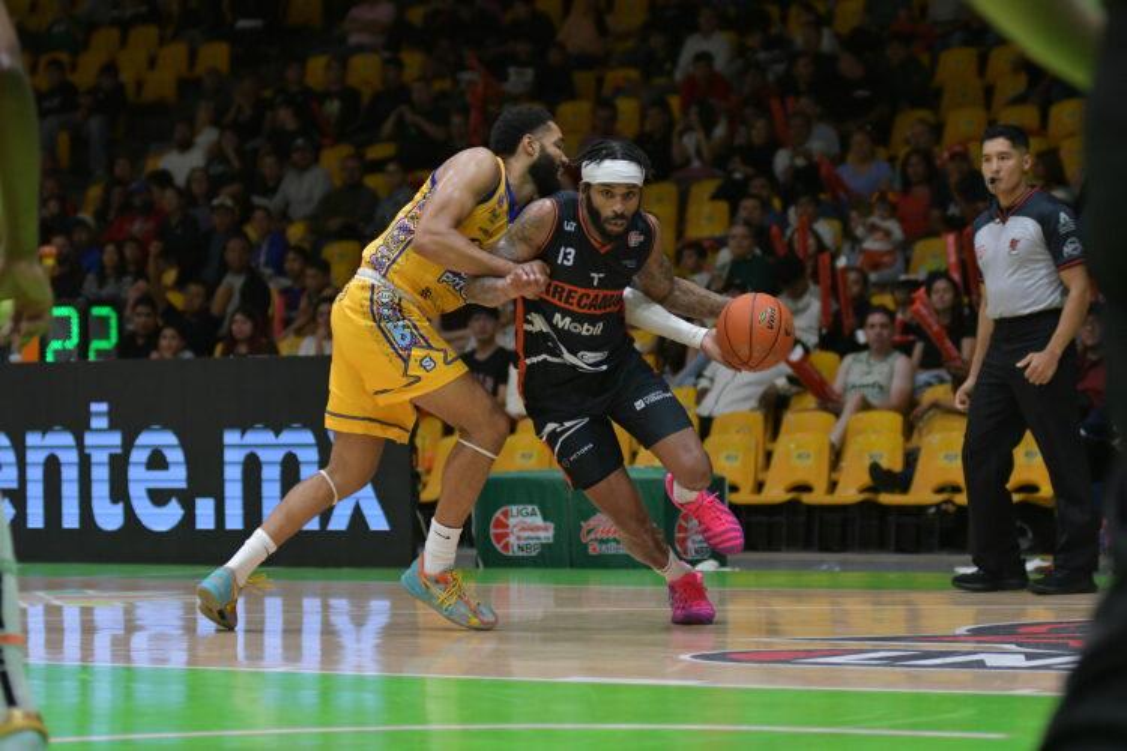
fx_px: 4038
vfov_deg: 10.6
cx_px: 564
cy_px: 376
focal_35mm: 129
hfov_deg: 15.9
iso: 2000
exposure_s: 1/1600
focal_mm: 86
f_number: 2.8
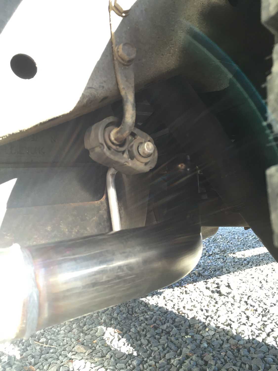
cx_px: 139
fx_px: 311
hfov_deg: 48.2
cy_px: 186
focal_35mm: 29
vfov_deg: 61.7
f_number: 2.2
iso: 32
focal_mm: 4.15
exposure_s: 1/40
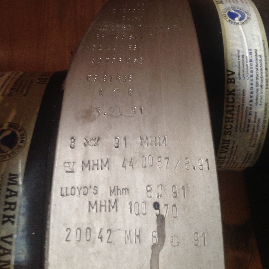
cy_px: 90
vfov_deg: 39.6
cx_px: 135
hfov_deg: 40.0
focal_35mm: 42
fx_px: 369
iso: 250
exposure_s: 1/15
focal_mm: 4.28
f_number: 2.4
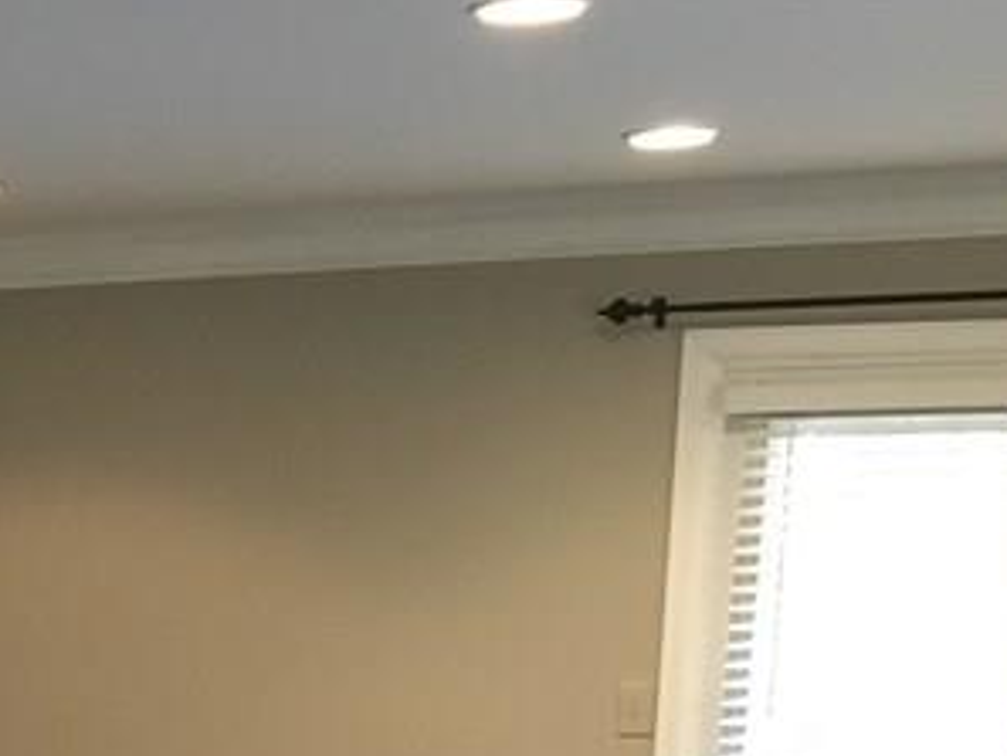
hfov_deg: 17.6
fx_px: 2910
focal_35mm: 100
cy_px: 1075
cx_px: -519
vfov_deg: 14.0
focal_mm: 4.15
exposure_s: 1/30
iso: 200
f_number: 2.2
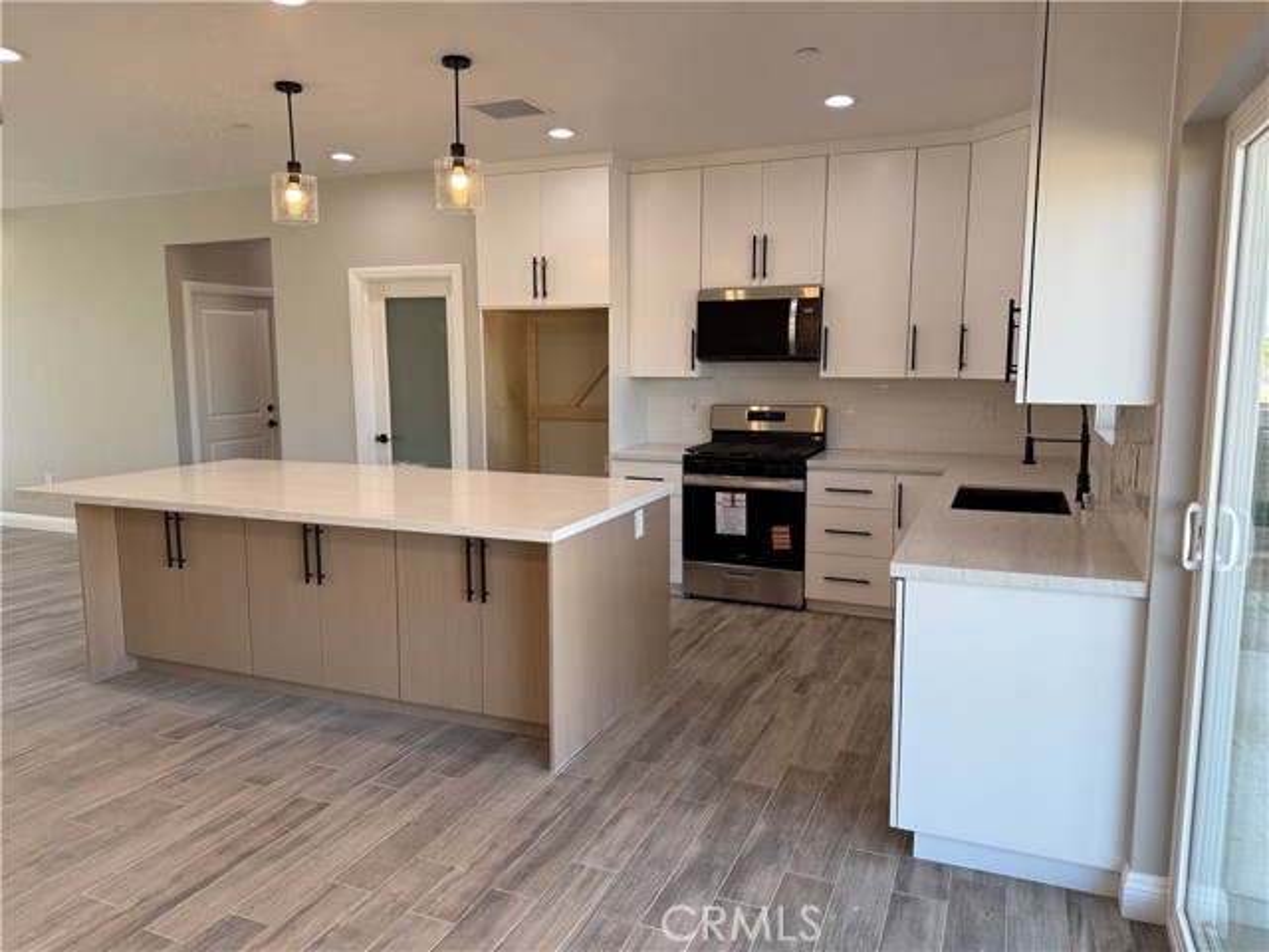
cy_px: 476
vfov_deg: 56.8
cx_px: 634
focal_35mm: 24
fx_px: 880
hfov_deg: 71.6
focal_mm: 6.76
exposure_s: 1/229
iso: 100
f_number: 1.78
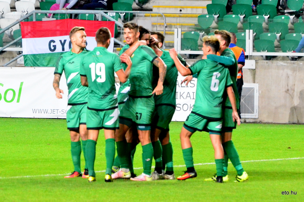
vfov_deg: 4.6
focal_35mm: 300
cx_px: 152
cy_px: 101
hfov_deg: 6.9
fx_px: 2532
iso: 6400
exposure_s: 1/320
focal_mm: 200
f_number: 5.3
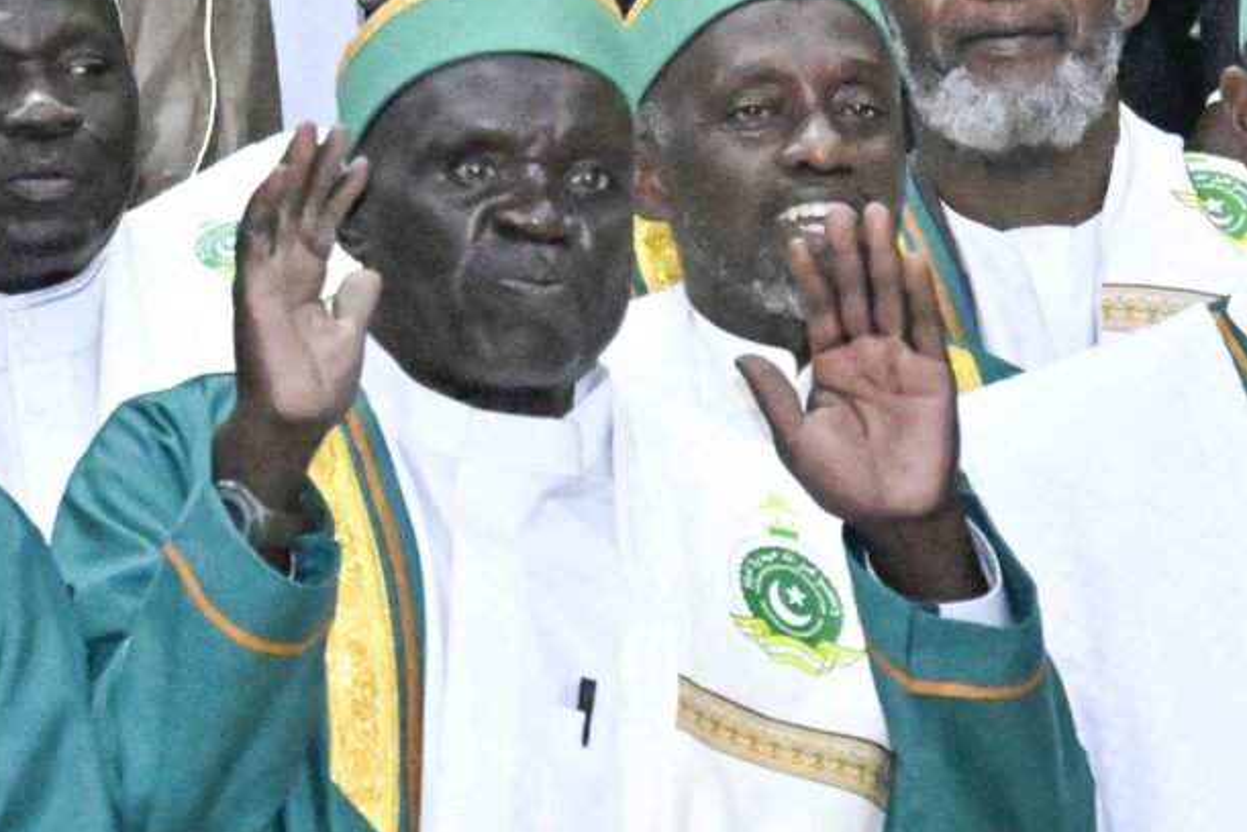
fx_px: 11609
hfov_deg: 6.1
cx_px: 73
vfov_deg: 4.1
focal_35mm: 335
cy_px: 142
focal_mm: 80
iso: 12800
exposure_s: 1/250
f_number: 6.3
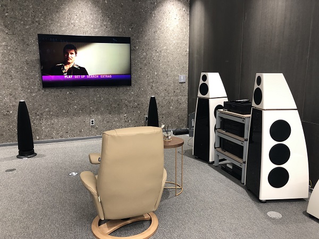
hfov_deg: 63.4
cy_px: 120
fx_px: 258
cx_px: 160
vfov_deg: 49.7
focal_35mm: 28
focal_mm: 4
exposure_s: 1/20
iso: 40
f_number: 1.8
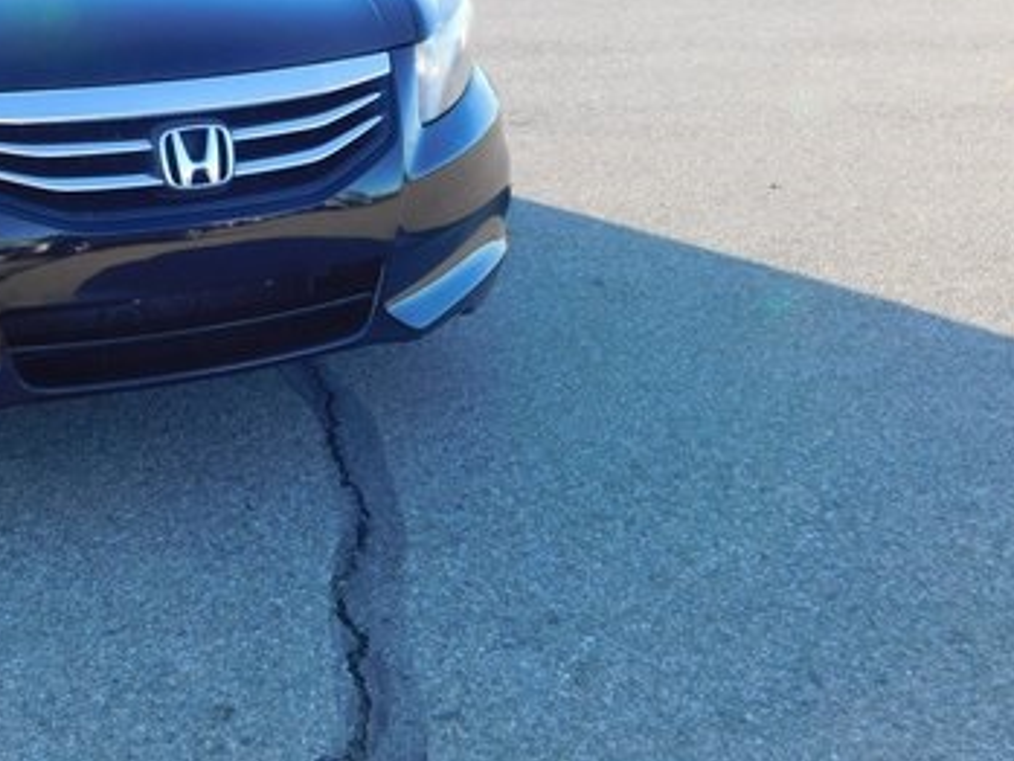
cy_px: 67
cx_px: 186
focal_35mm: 55
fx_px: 1612
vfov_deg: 25.7
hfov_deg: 33.8
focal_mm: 5.3
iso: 125
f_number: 3.2
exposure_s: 1/250
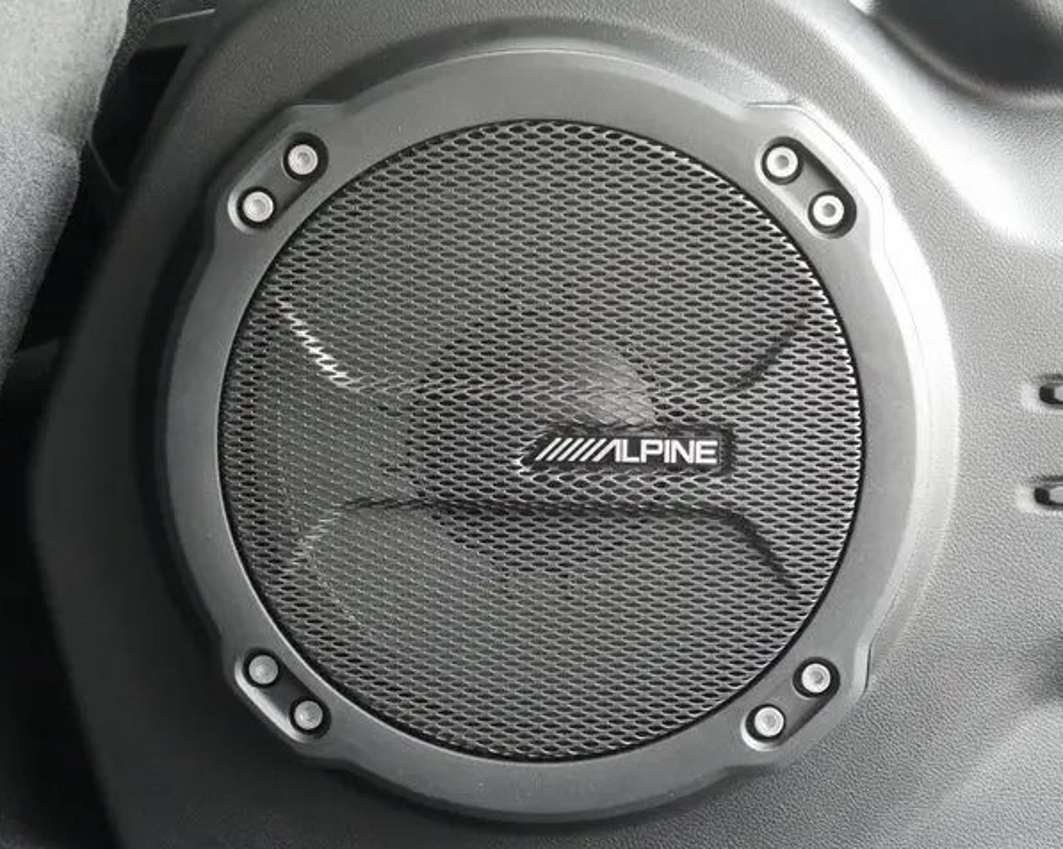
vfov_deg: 34.1
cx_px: 516
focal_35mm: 44
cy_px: 426
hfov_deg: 42.0
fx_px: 1384
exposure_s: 1/5
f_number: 10
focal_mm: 21
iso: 3200
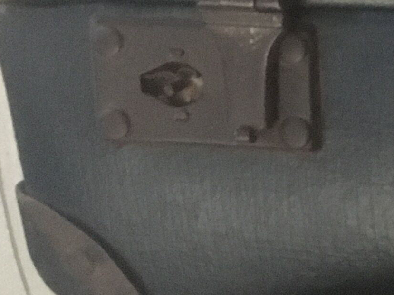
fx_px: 1605
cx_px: 891
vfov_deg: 10.2
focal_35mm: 141
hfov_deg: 11.8
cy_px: -148
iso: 320
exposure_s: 1/17
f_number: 2.2
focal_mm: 4.15
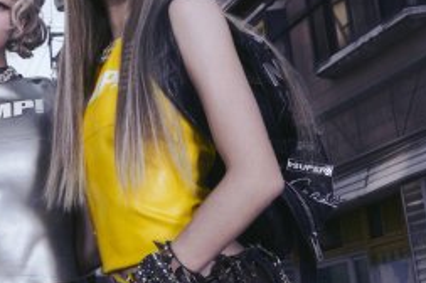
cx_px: -104
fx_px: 898
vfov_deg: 17.9
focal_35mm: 76
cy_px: 144
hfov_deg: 23.9
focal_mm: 24
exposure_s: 1/100
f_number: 8
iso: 100
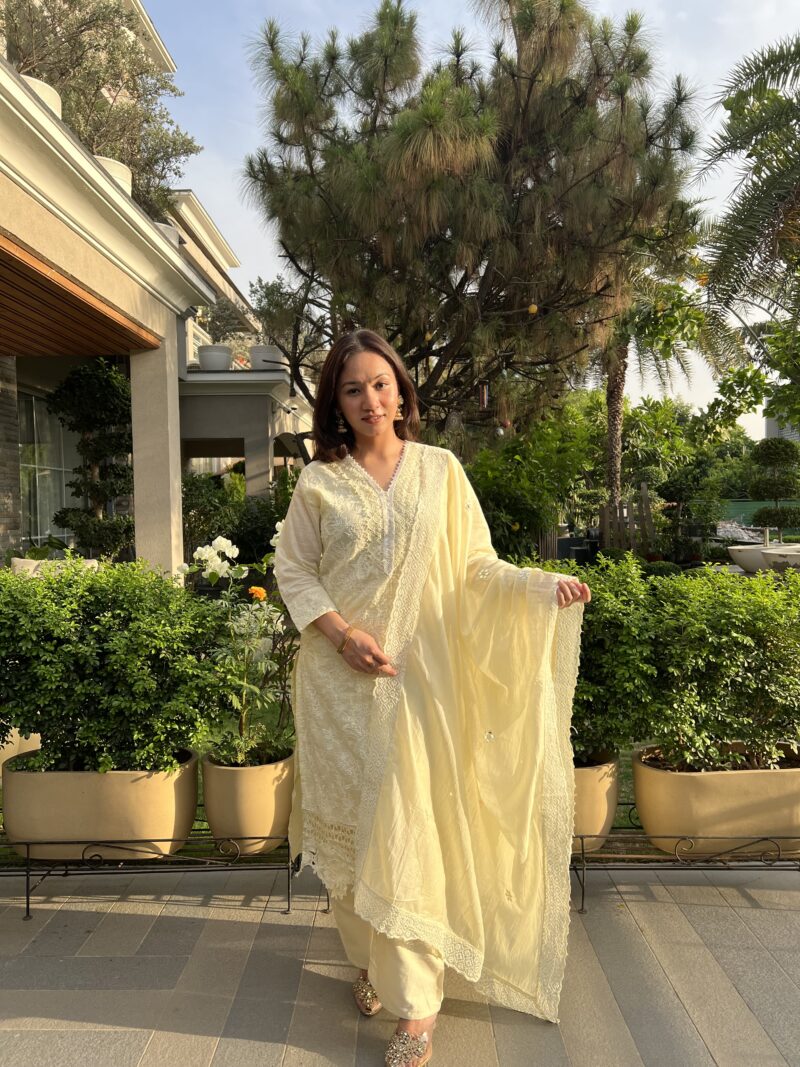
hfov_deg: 53.1
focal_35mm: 26
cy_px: 534
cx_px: 400
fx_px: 801
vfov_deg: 67.3
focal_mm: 5.7
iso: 50
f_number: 1.5
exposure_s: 1/1252
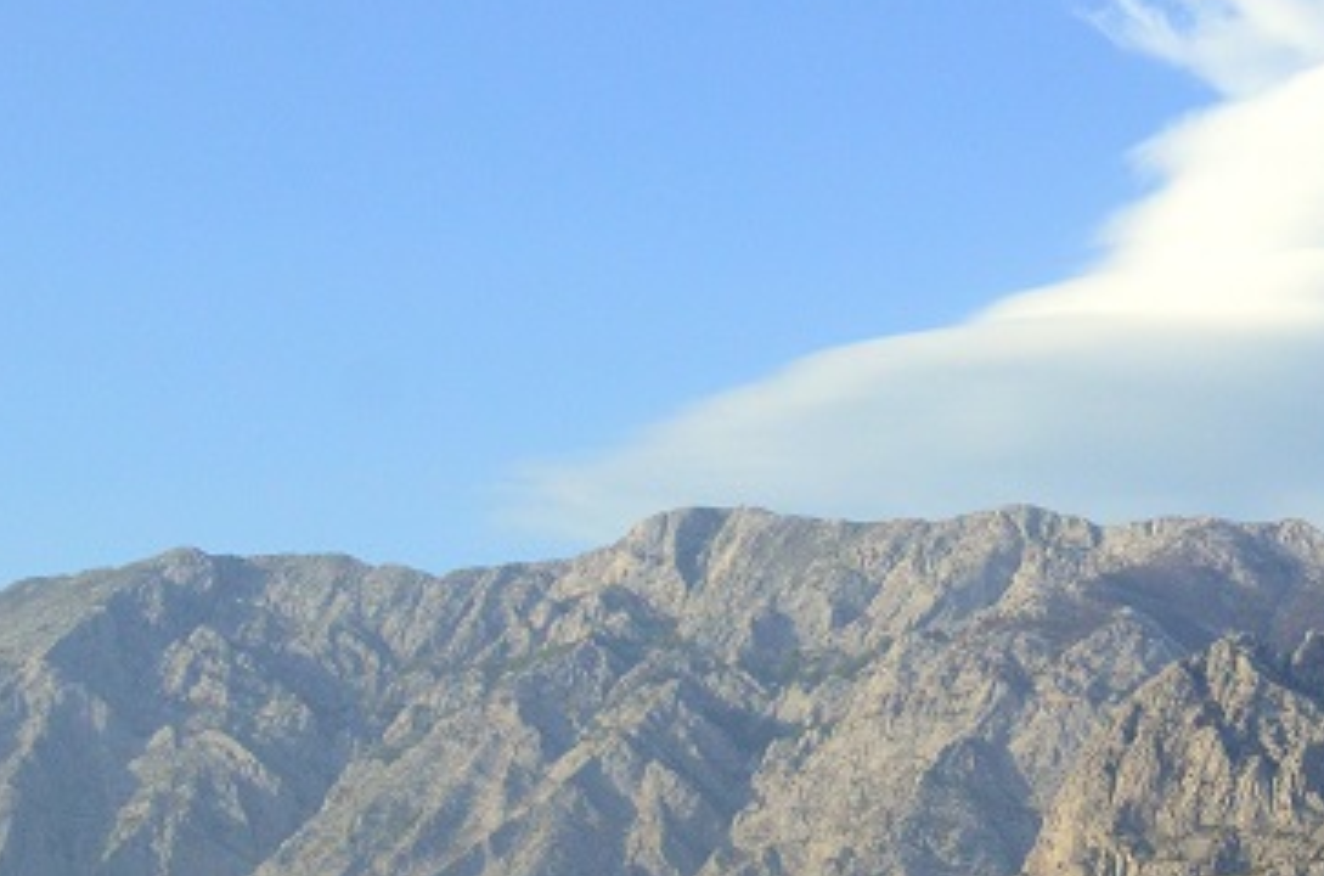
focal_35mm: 144
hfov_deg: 13.7
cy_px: 929
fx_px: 5296
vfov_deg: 9.4
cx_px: 1738
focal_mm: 35
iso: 800
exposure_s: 1/2000
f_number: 6.3
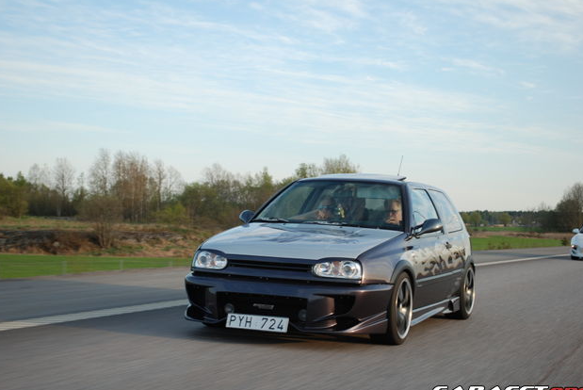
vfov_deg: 22.0
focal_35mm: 62
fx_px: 1005
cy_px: 199
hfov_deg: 32.4
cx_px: 292
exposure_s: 1/125
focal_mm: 40
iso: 100
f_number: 5.6
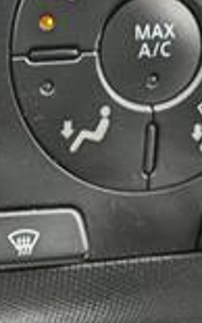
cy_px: 31
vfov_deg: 9.7
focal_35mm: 215
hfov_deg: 6.1
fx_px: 1892
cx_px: 73
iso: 59
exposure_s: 1/90.9
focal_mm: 6.9
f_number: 1.68
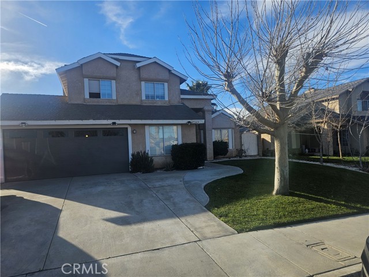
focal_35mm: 23
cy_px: 138
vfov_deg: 58.9
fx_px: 245
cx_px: 184
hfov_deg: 73.9
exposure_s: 1/1199
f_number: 1.8
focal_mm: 5.4
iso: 25
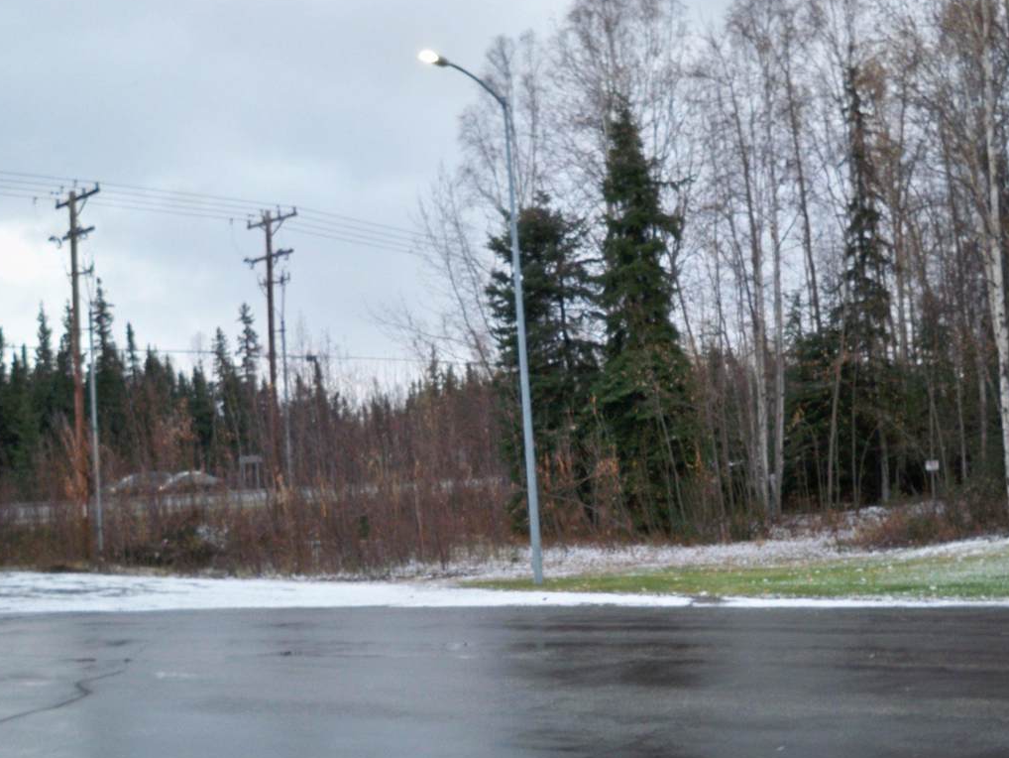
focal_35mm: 44
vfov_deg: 32.8
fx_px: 1283
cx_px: 574
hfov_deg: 42.8
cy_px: 445
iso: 100
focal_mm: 6.3
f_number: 3.1
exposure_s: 1/200
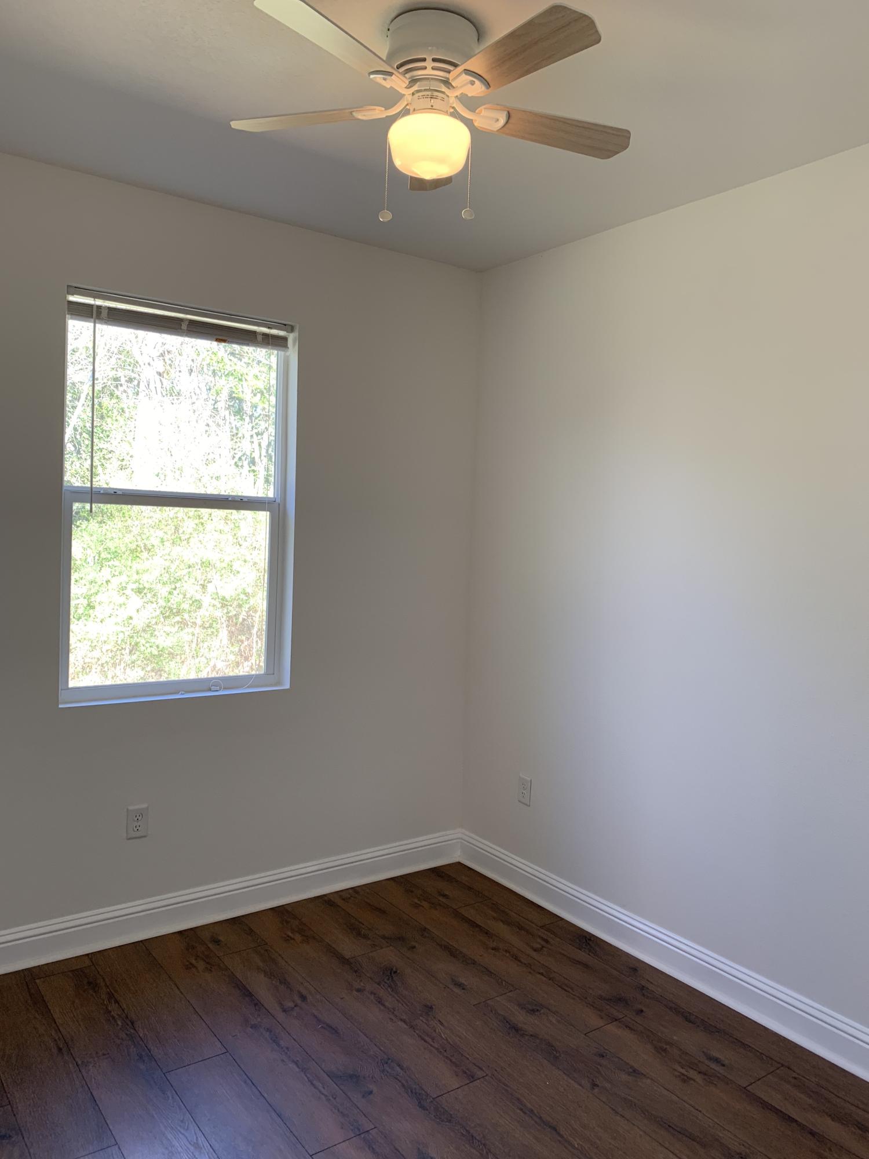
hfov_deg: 53.1
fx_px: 870
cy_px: 580
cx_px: 434
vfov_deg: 67.3
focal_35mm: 26
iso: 80
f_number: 1.8
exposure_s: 1/60
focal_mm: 4.25
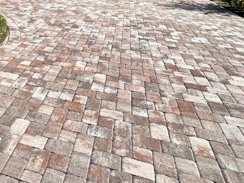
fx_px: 254
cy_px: -47
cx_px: 30
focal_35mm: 36
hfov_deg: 46.9
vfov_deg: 31.8
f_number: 2.2
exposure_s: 1/2817
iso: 50
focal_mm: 2.22
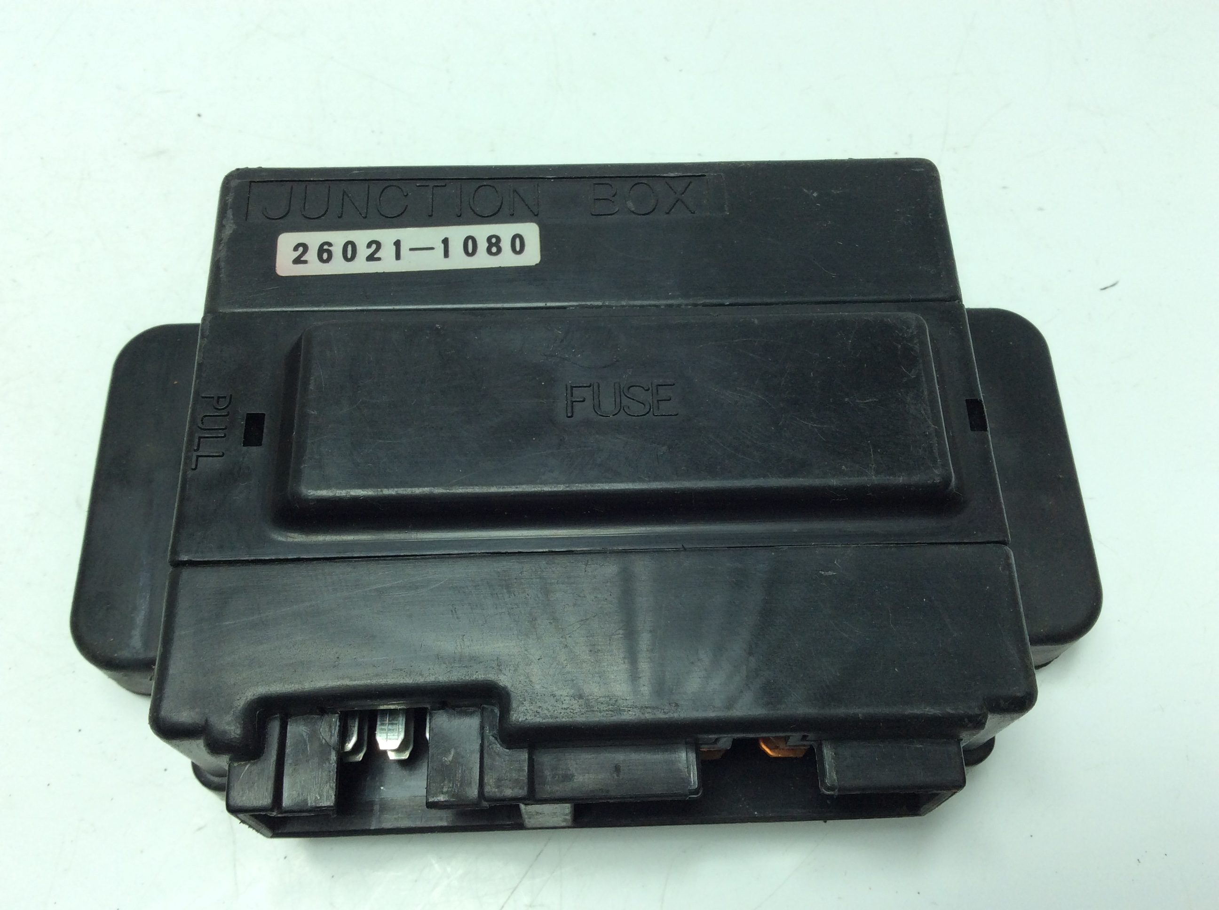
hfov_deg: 56.9
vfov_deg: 44.1
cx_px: 610
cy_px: 455
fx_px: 1125
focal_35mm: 32
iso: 32
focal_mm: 3.3
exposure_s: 1/261
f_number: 2.4
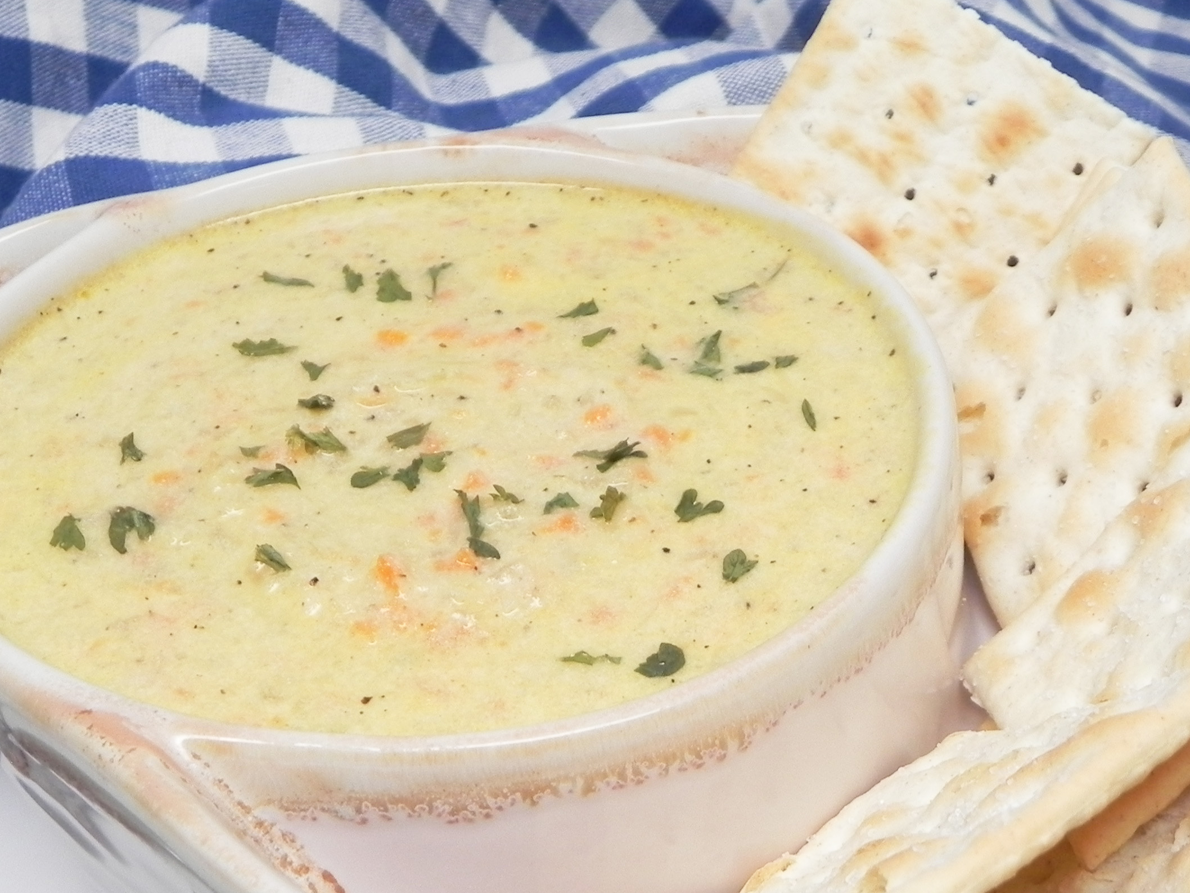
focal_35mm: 50
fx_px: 1719
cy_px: 675
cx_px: 661
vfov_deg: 28.7
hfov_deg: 38.1
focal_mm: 5.2
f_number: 2.8
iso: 160
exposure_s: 1/52.5
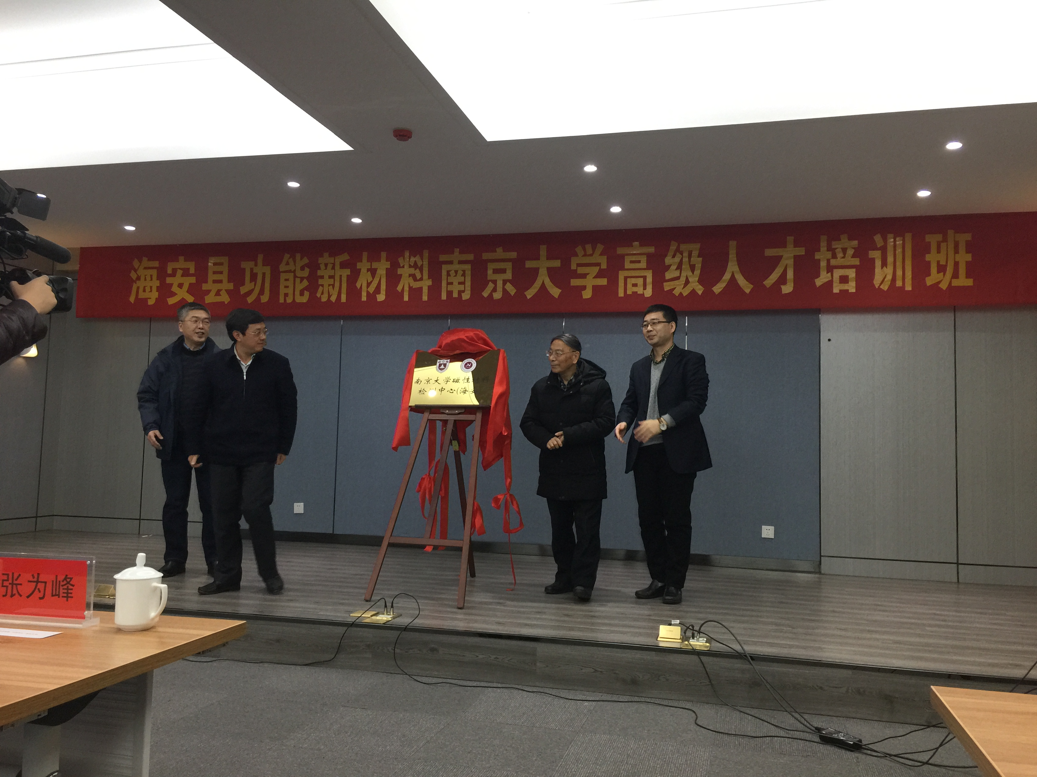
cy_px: 388
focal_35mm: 29
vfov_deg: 48.2
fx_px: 869
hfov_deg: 61.7
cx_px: 518
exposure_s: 1/33
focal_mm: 4.15
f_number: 2.2
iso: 64
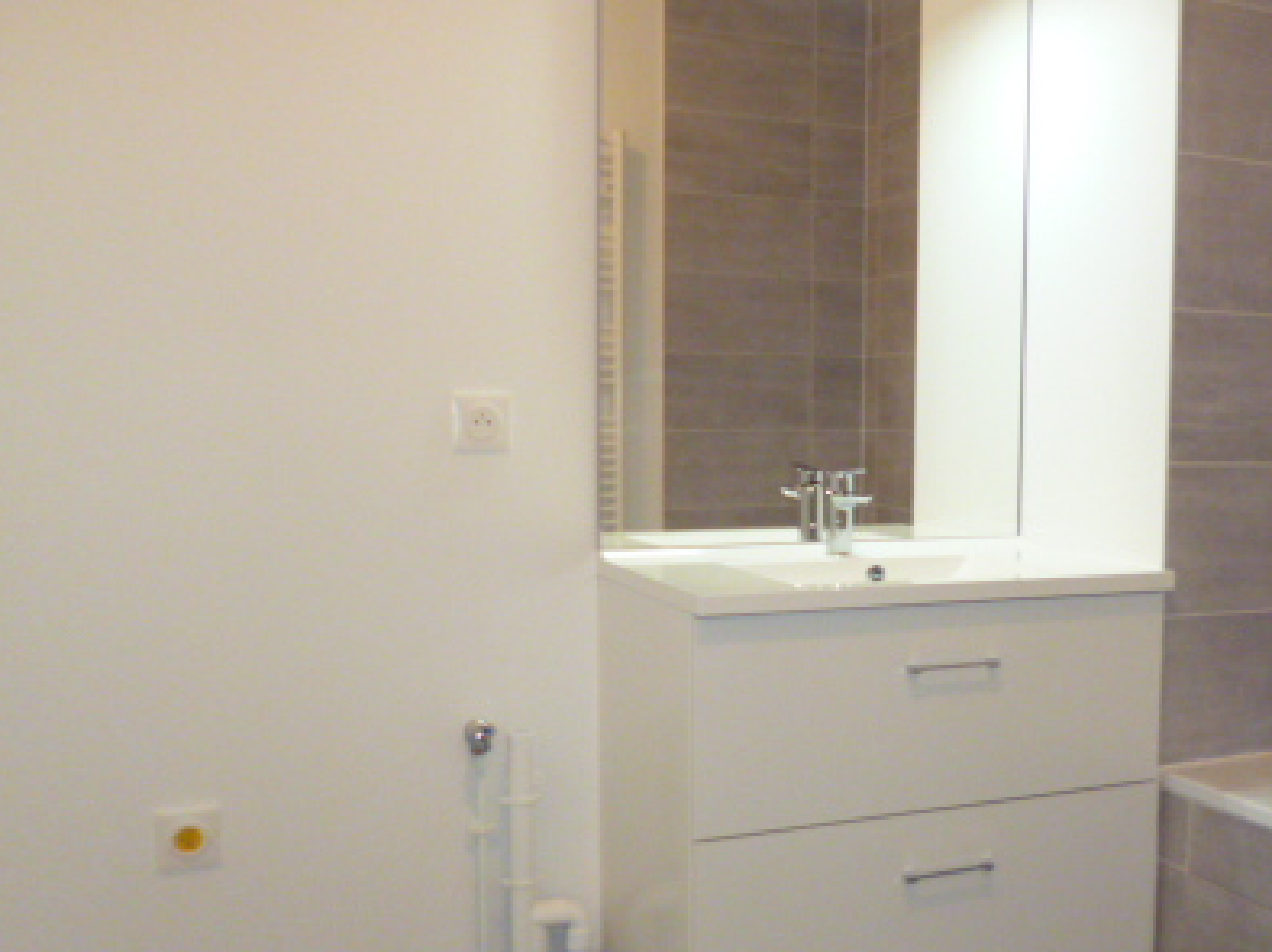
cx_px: 991
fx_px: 1432
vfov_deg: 36.7
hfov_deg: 45.8
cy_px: 542
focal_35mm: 39
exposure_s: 1/60
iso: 320
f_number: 2.5
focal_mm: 4.3
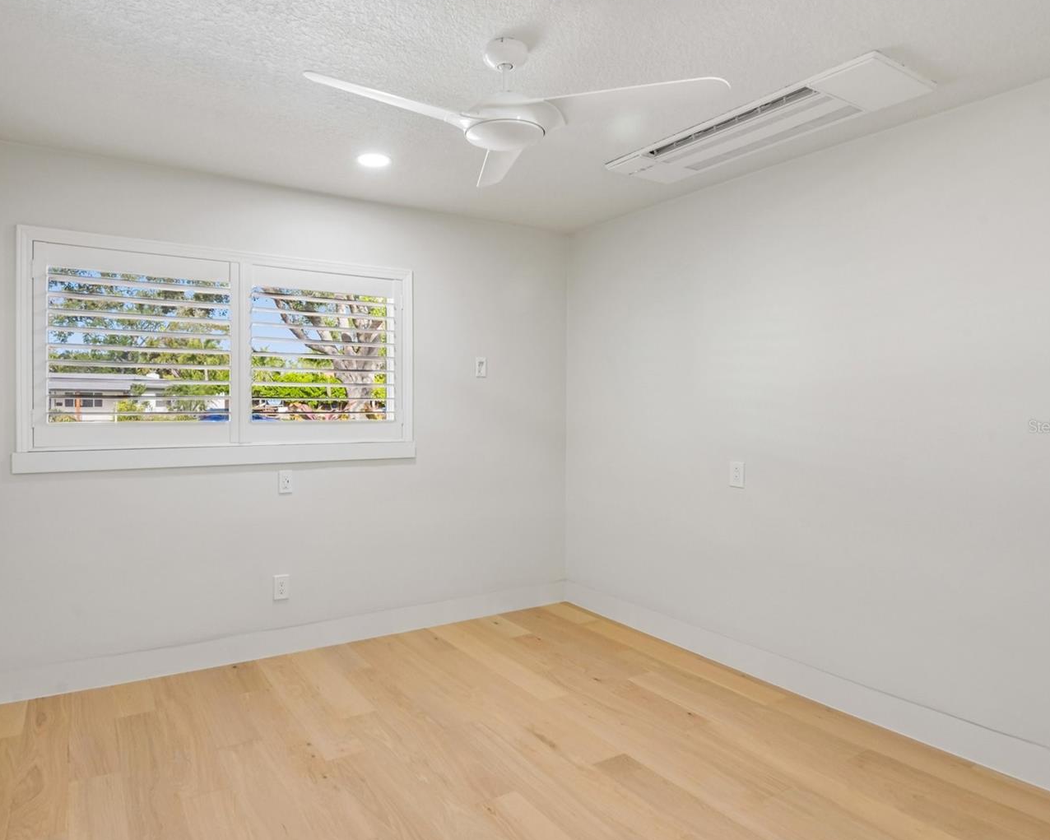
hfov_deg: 79.8
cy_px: 426
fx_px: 622
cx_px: 444
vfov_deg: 68.1
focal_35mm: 20
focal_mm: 17
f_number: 8
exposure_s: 1/25
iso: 400
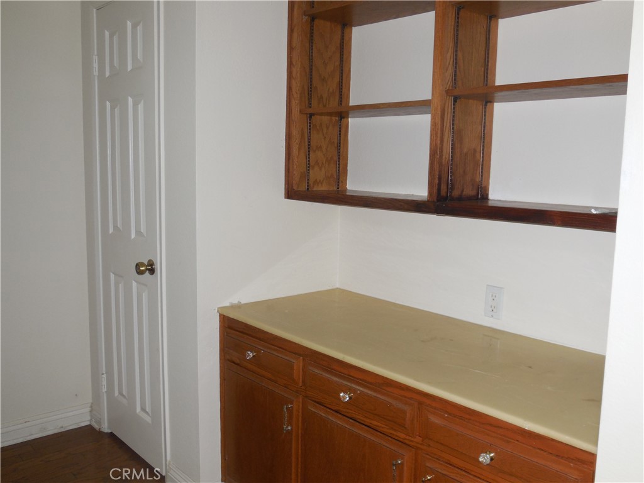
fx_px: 633
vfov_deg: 41.8
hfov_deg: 54.0
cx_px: 322
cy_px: 242
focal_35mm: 34
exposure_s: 1/30
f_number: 3.4
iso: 220
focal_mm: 6.1
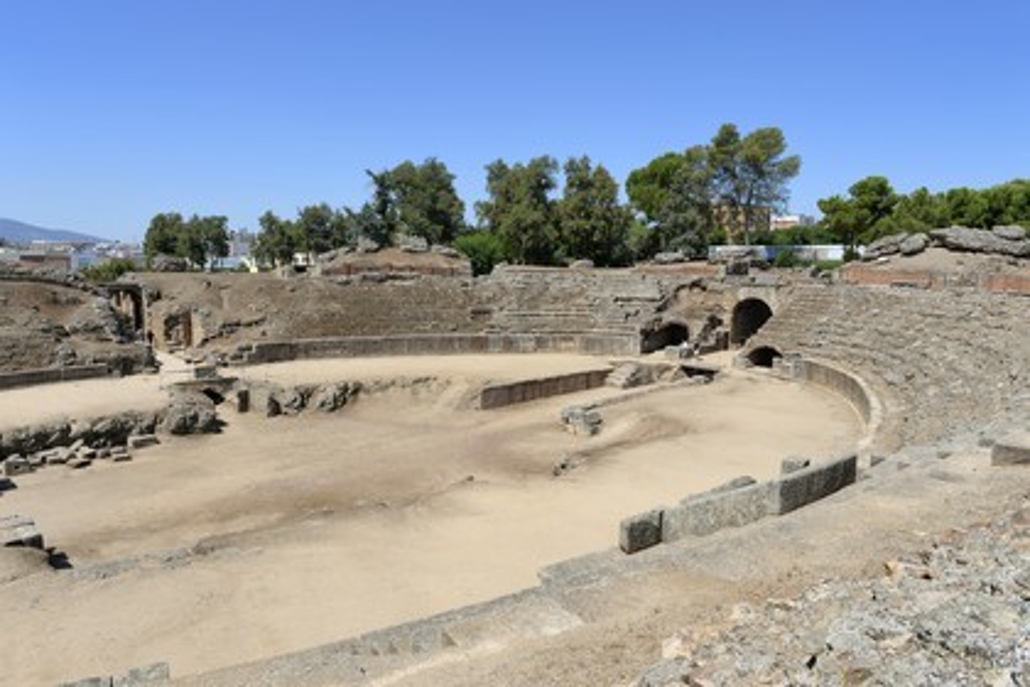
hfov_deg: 73.7
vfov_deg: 53.1
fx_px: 687
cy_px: 344
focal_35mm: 24
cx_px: 515
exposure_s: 1/250
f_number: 10
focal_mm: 24
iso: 100
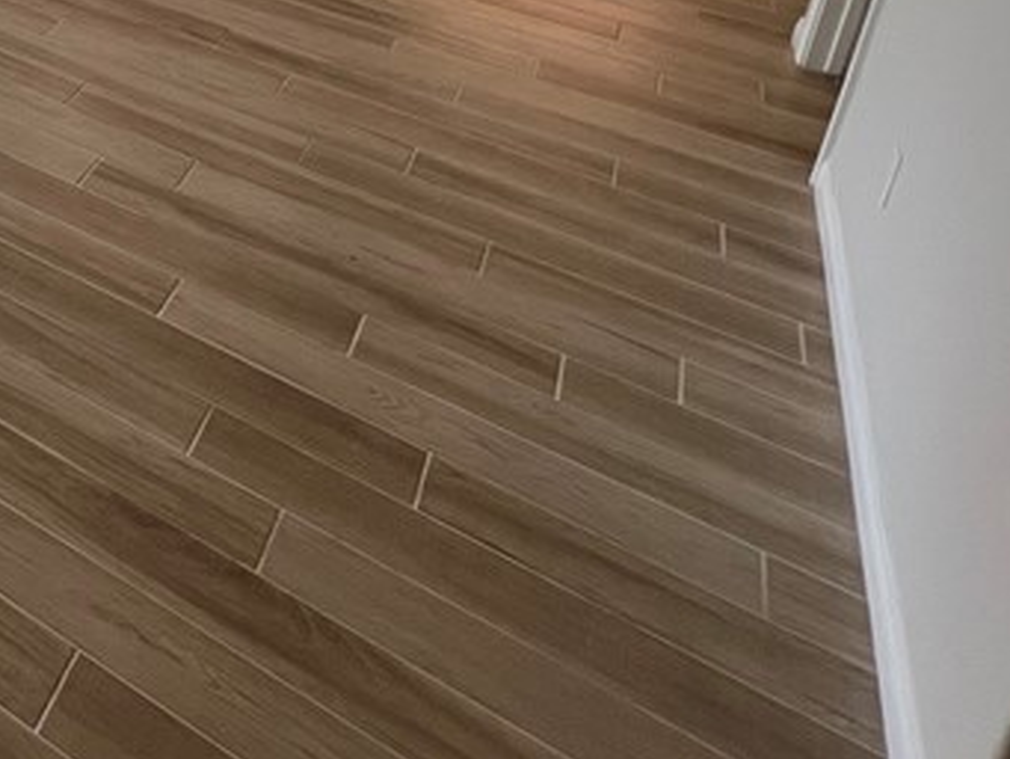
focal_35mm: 39
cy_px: -279
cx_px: -364
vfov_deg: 28.6
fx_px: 1138
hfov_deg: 32.6
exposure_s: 1/120
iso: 50
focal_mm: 1.57
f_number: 1.8
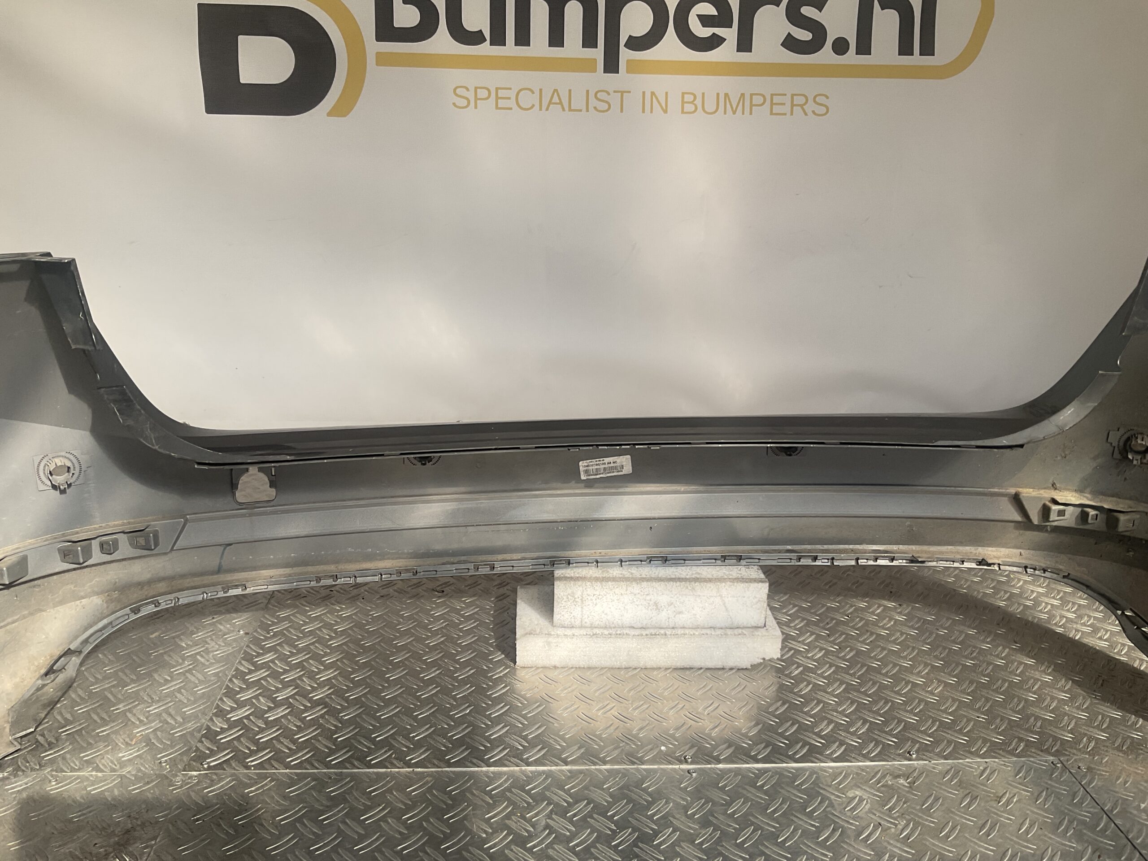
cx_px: 574
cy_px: 430
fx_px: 962
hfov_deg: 61.7
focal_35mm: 29
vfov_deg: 48.2
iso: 16
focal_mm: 3
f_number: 1.8
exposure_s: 1/804
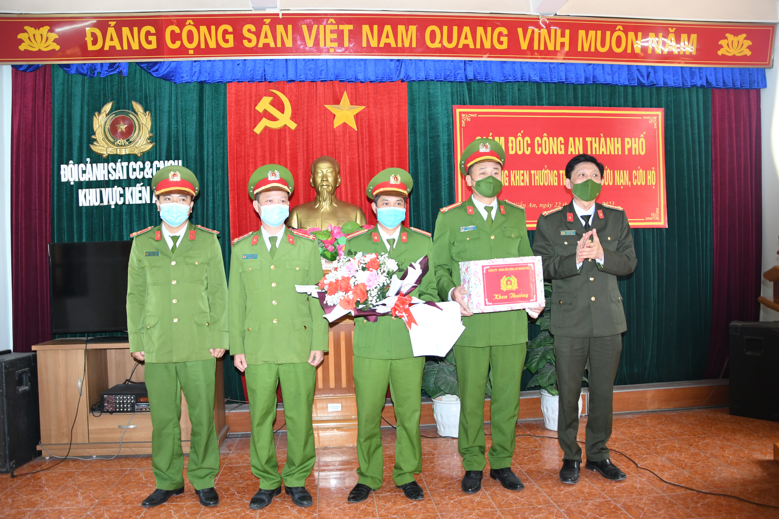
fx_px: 584
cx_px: 390
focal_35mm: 27
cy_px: 260
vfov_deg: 47.9
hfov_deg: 67.4
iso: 1000
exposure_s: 1/200
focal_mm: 18
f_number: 4
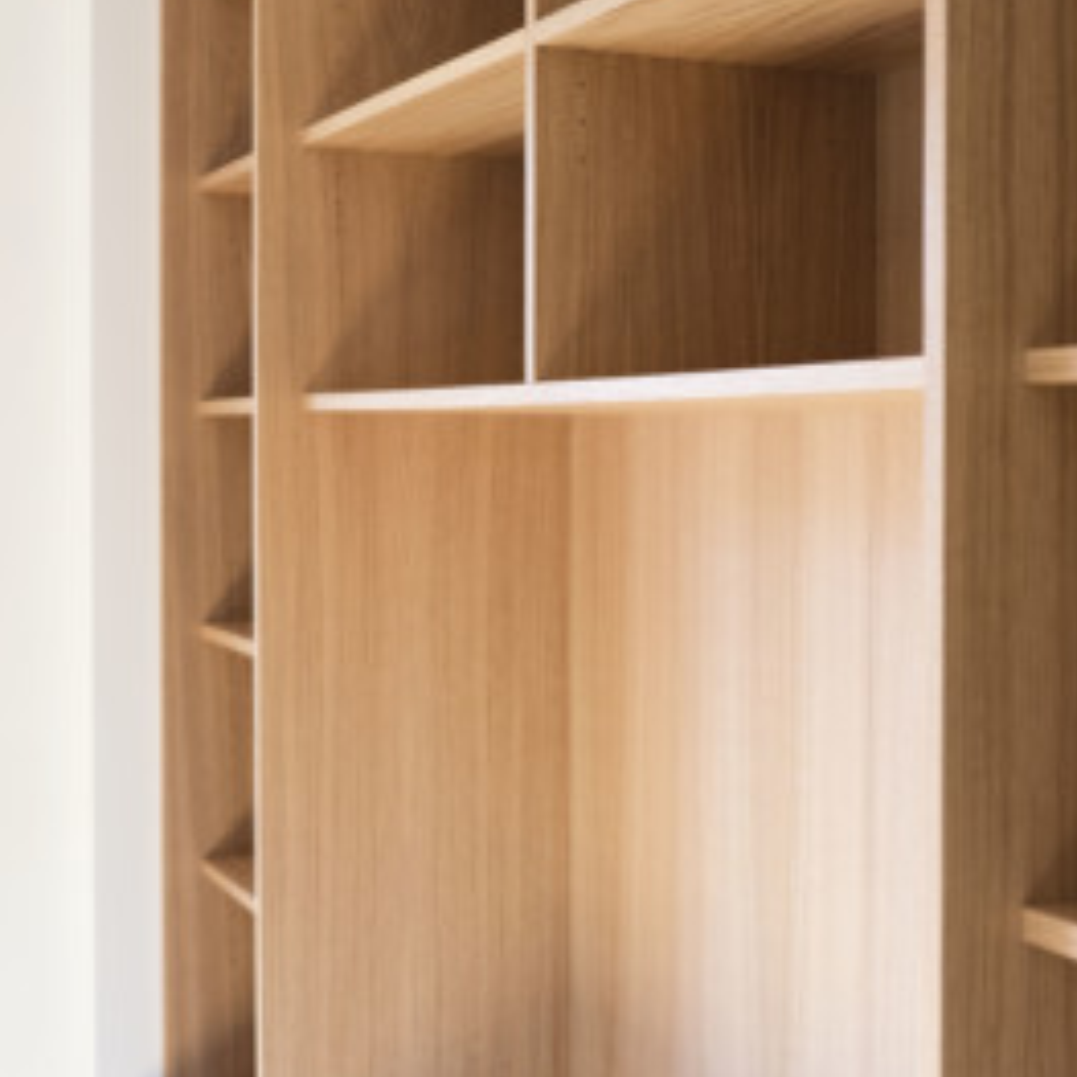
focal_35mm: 54
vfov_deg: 31.5
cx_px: 538
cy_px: 430
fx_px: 1901
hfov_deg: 31.6
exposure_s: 1/60
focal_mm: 27.7
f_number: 3.2
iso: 250
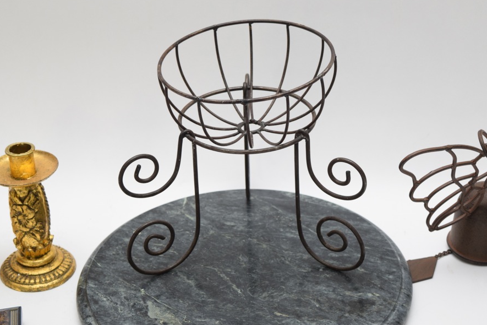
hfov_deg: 26.0
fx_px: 1055
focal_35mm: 78
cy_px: 150
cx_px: 238
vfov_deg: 17.5
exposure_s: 1/60
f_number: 5
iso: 900
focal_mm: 46
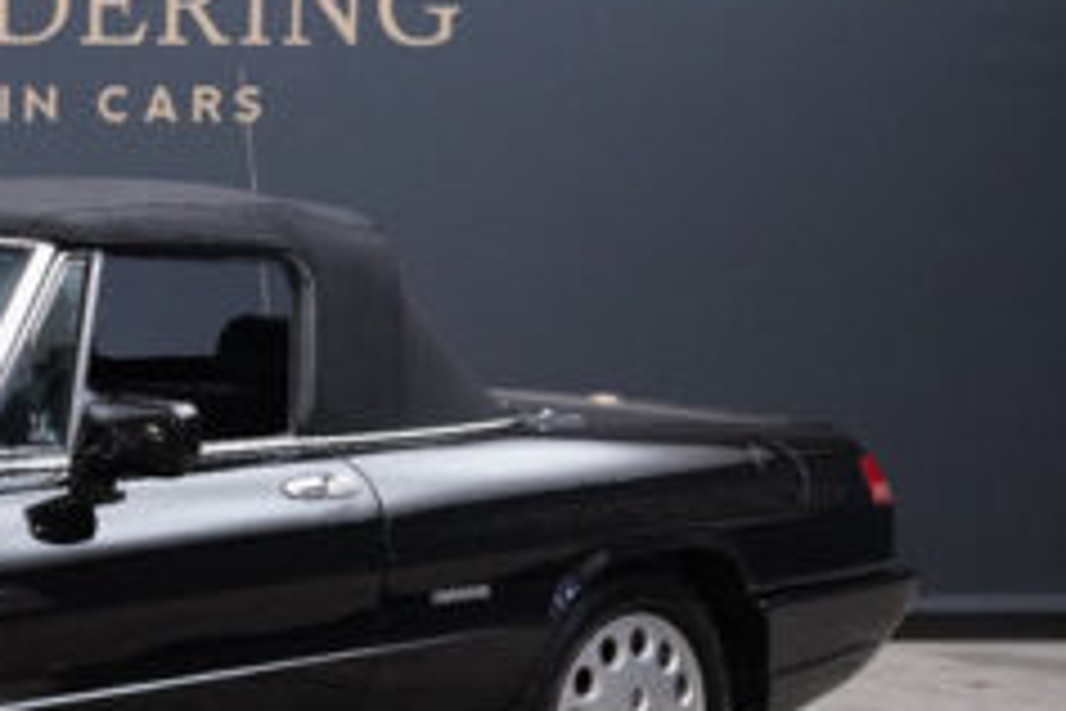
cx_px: -229
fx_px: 3109
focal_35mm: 105
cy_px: 621
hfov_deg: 18.4
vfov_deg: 12.9
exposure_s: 1/8
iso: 1250
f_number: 6.3
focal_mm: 41.4
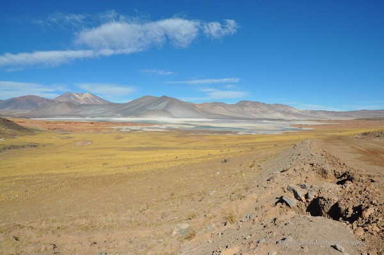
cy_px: 128
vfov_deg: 47.9
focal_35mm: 27
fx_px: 288
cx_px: 192
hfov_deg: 67.4
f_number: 10
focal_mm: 18
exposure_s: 1/400
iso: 200
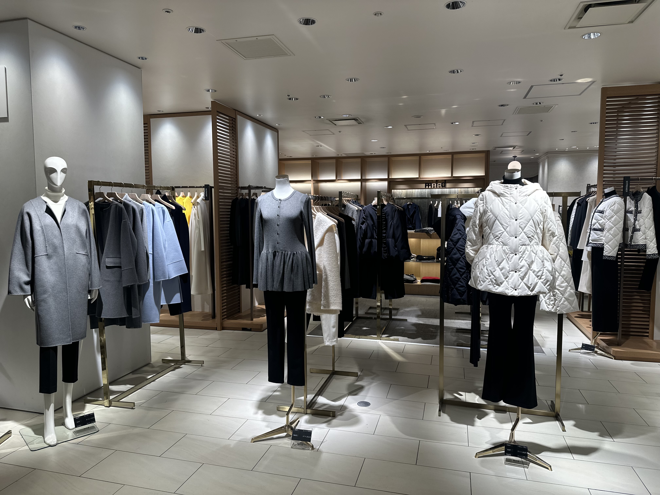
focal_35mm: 24
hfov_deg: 71.6
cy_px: 248
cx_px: 330
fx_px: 458
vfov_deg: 56.8
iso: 64
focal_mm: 6.86
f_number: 1.78
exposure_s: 1/174
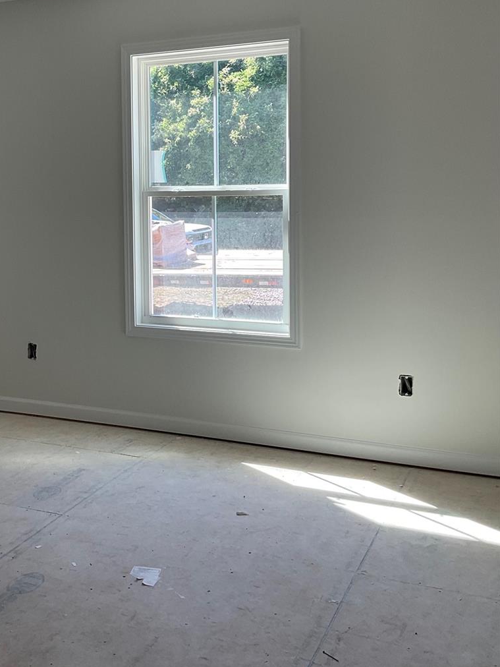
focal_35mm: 44
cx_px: 123
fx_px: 847
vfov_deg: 42.6
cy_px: 253
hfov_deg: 32.2
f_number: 1.8
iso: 20
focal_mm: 3
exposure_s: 1/122
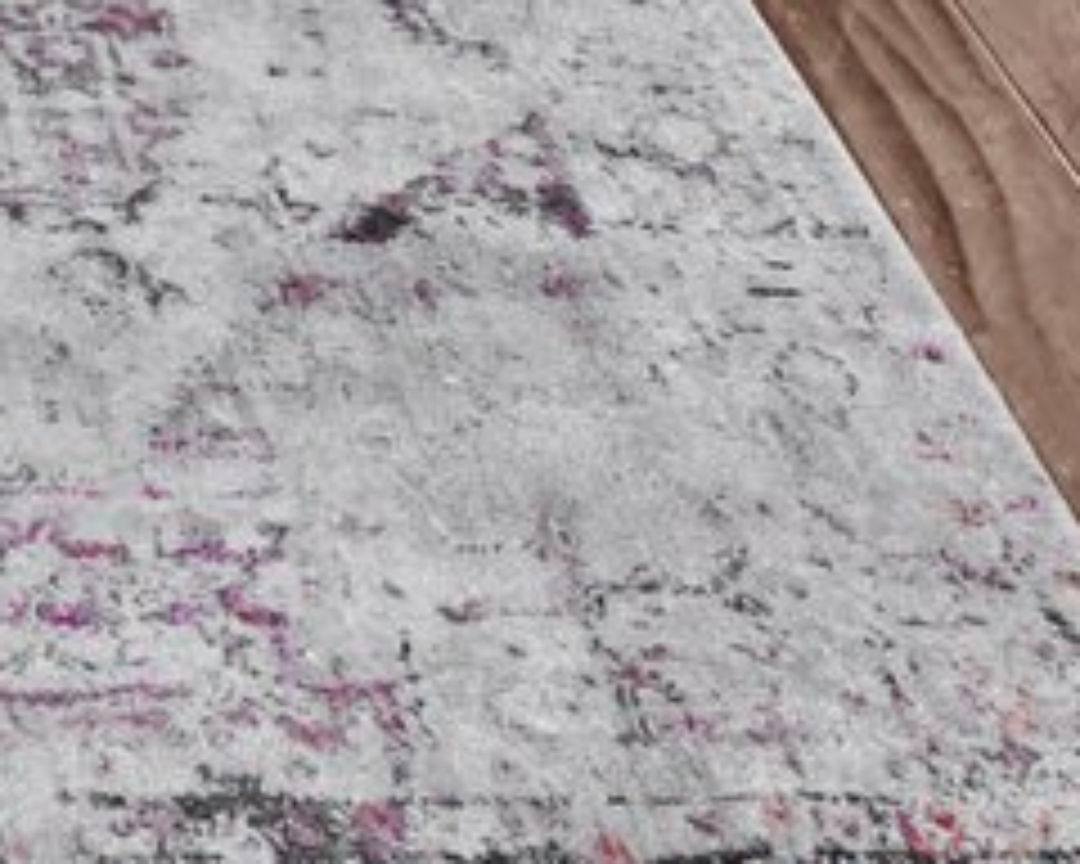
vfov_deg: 9.4
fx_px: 3836
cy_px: -1901
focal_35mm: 120
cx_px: -477
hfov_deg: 15.0
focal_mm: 15
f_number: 7.1
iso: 400
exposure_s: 1.3
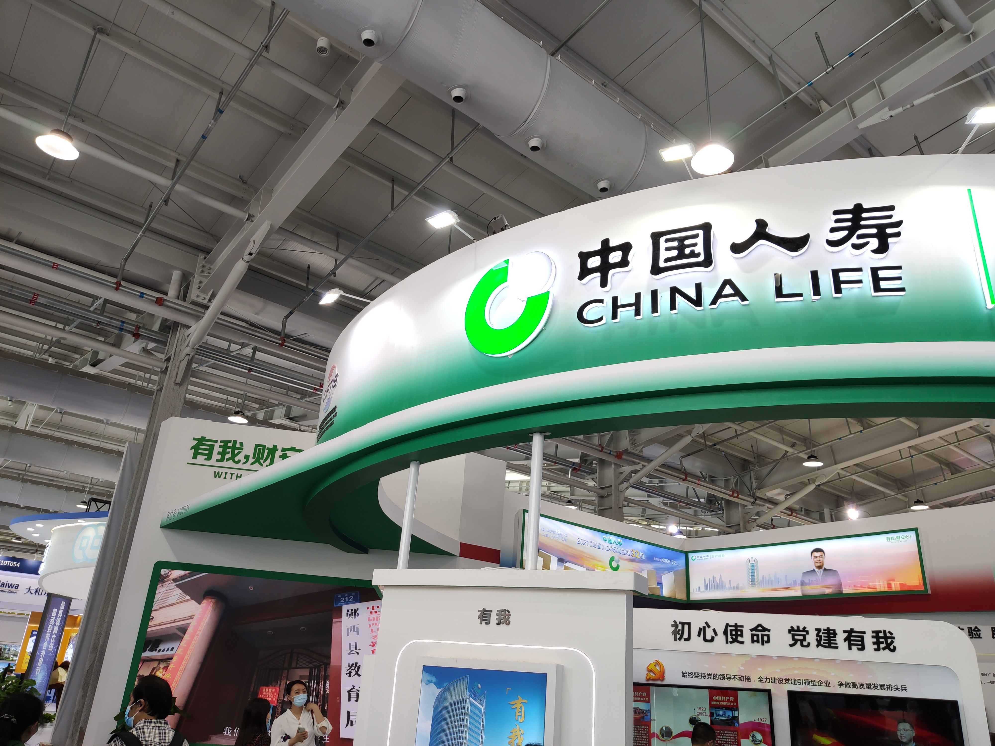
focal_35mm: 26
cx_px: 498
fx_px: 747
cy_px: 373
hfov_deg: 67.3
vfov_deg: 53.1
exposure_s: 1/100
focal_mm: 4.75
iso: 120
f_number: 1.75
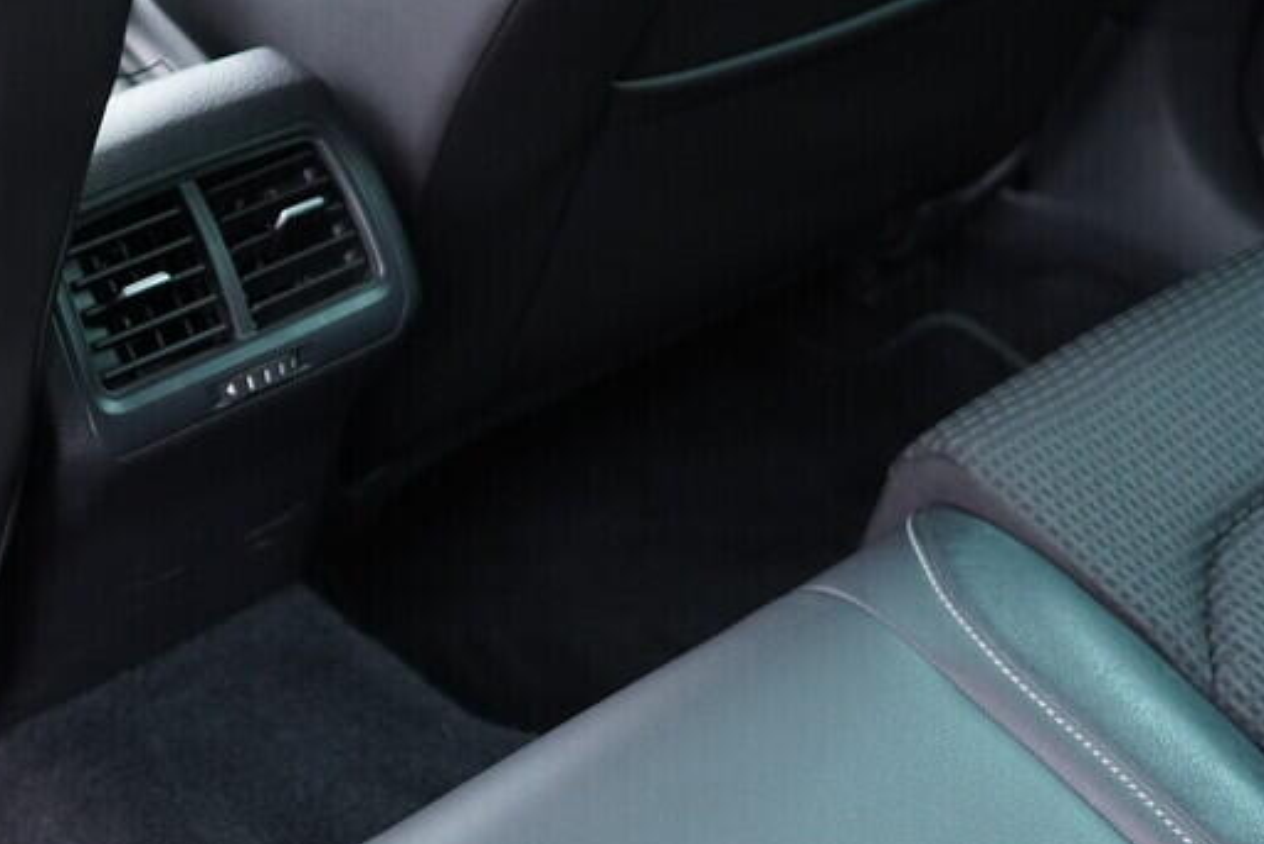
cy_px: 500
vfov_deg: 18.9
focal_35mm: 72
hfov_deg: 27.7
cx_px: 323
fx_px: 2529
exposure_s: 1/40
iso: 1000
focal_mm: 24
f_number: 2.8
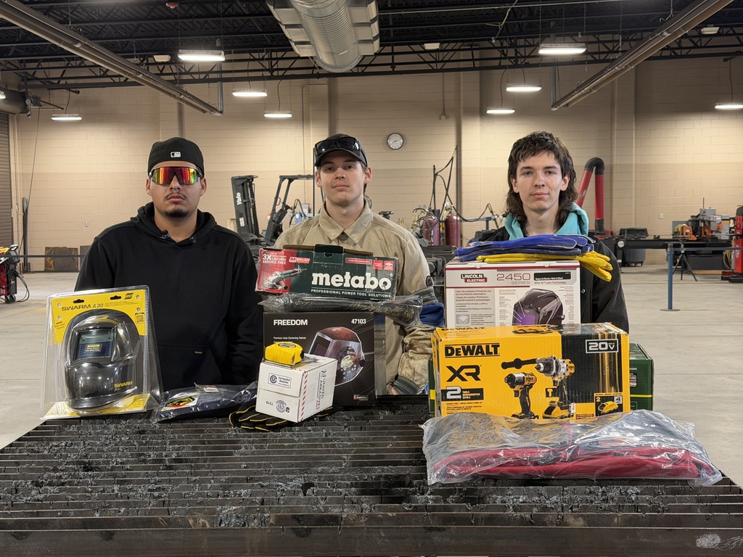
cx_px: 372
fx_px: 1030
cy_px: 278
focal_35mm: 48
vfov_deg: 30.3
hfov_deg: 39.7
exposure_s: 1/60
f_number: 1.78
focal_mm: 6.76
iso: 160
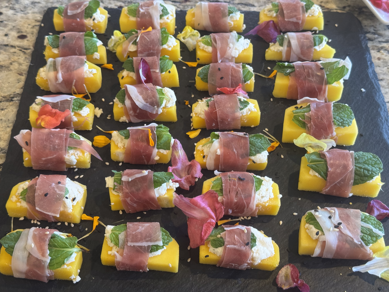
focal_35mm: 48
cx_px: 194
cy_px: 146
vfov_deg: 30.3
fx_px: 539
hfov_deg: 39.7
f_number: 1.78
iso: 160
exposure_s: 1/60
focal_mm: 6.76
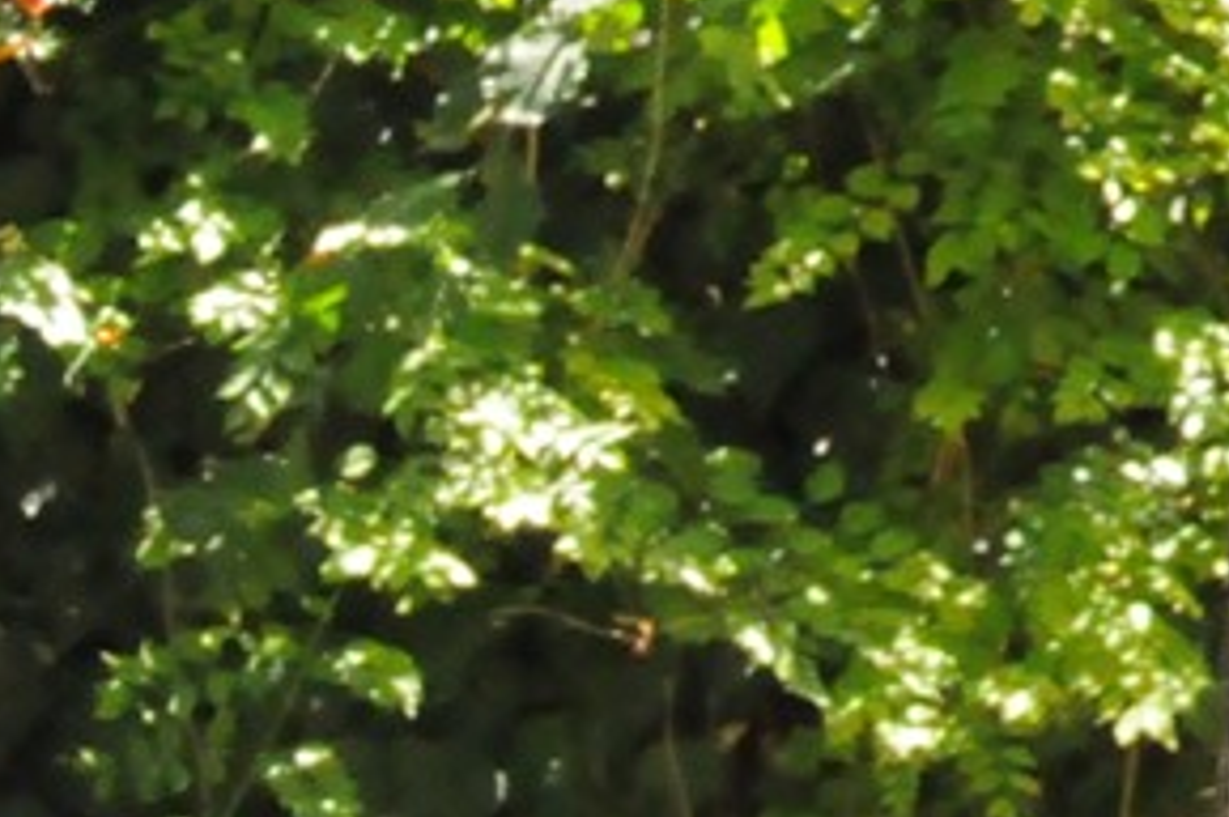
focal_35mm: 296
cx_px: -1216
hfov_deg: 6.7
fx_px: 10094
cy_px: 1238
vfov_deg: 4.6
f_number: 18
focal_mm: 38
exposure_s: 1/200
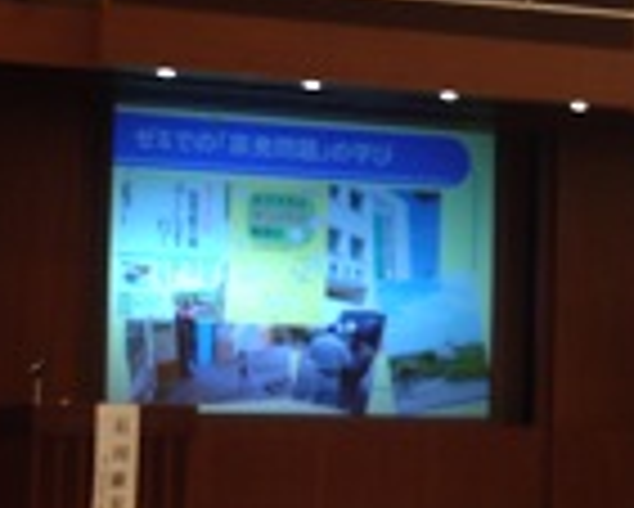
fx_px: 2103
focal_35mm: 112
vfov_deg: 13.8
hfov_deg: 16.9
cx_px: 576
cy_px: 342
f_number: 2.4
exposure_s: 1/20
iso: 64
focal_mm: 4.12
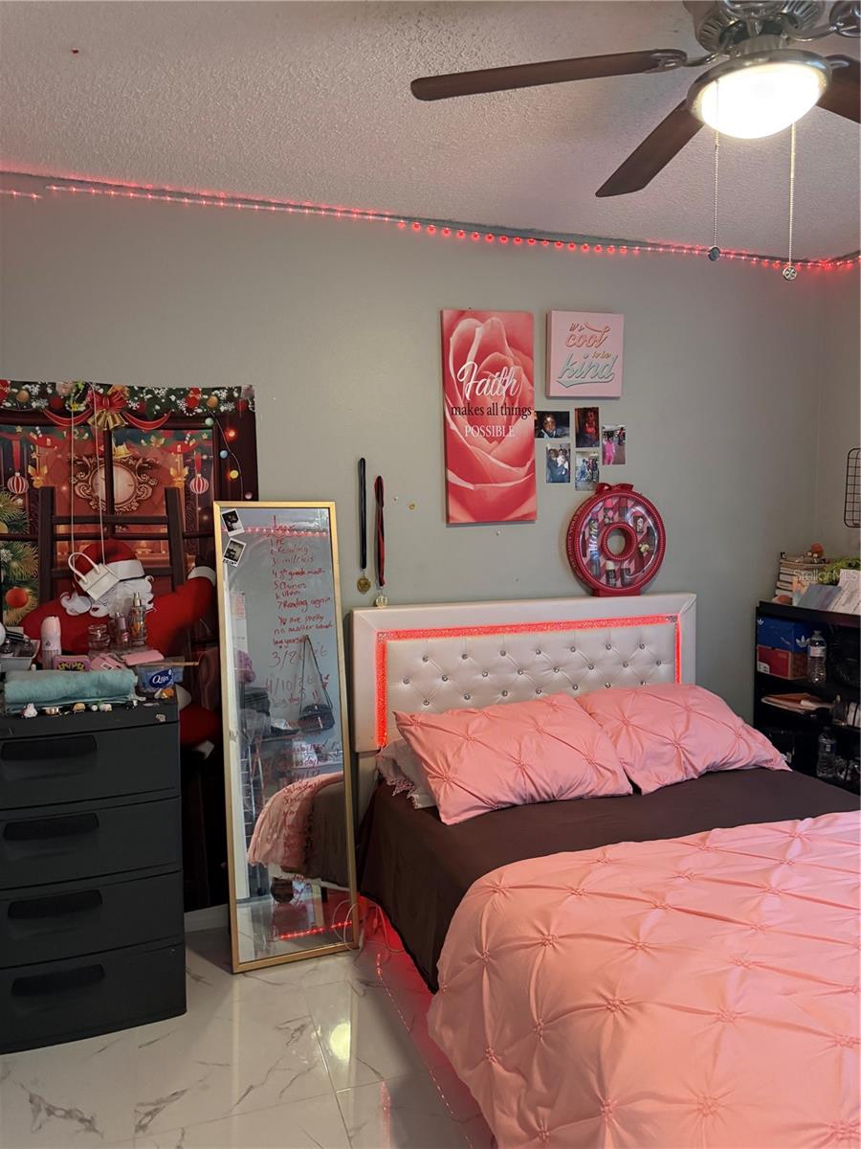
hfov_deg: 56.8
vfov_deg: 71.6
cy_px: 574
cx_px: 430
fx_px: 796
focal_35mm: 24
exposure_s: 1/60
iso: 640
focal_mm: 6.76
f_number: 1.78
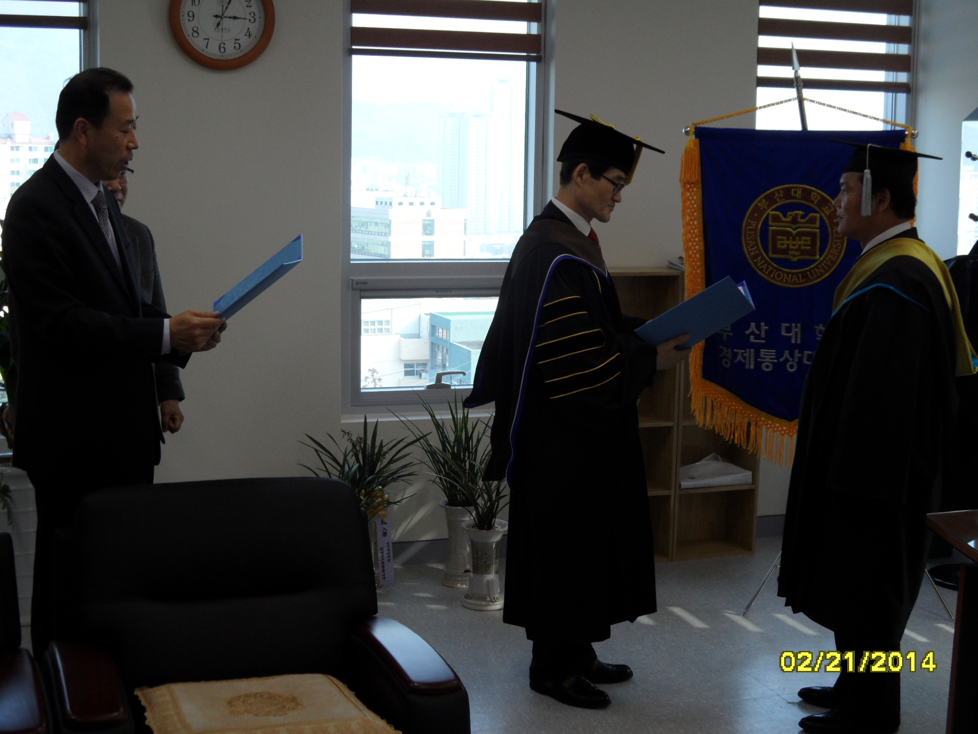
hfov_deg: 38.2
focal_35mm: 50
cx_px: 489
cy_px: 367
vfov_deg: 29.1
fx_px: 1413
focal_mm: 8.2
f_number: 3.8
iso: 100
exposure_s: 1/90
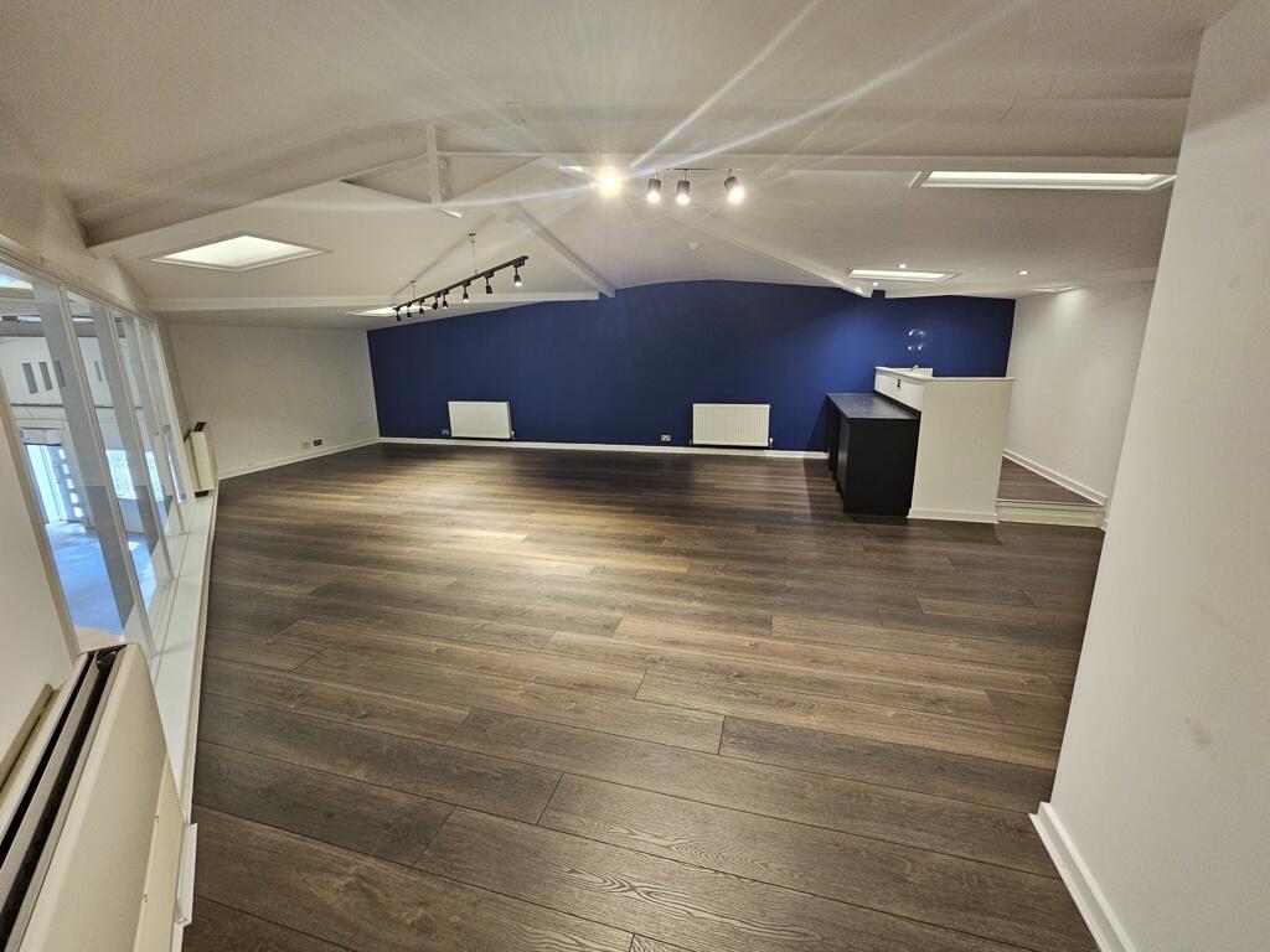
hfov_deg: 106.2
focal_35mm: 13
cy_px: 476
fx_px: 477
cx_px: 635
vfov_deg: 89.9
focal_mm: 2.2
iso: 500
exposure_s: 1/33.3
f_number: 2.2
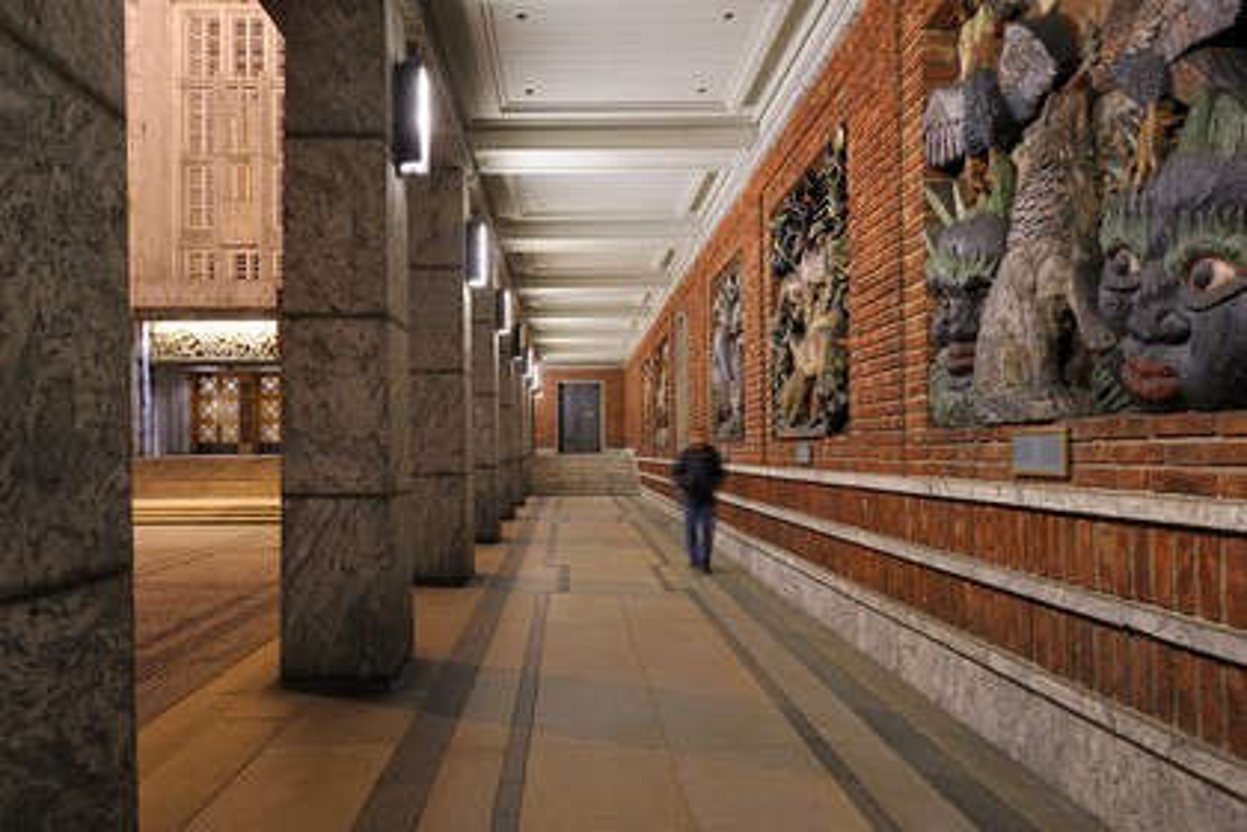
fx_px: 727
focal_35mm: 21
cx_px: 624
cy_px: 416
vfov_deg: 59.5
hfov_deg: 81.2
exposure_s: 6
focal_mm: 21
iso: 200
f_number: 10
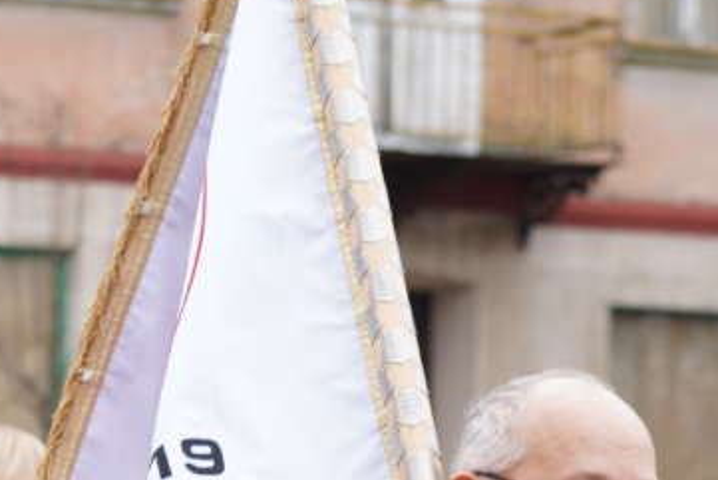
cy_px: 642
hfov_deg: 10.4
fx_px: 3950
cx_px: 340
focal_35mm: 198
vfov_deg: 6.9
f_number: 4
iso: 200
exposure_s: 1/100
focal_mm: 55
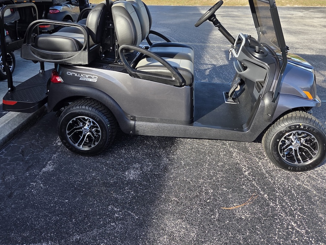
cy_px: 62
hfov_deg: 58.3
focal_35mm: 31
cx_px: 162
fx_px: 292
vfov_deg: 44.0
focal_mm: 5.4
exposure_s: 1/1889
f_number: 1.8
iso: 80
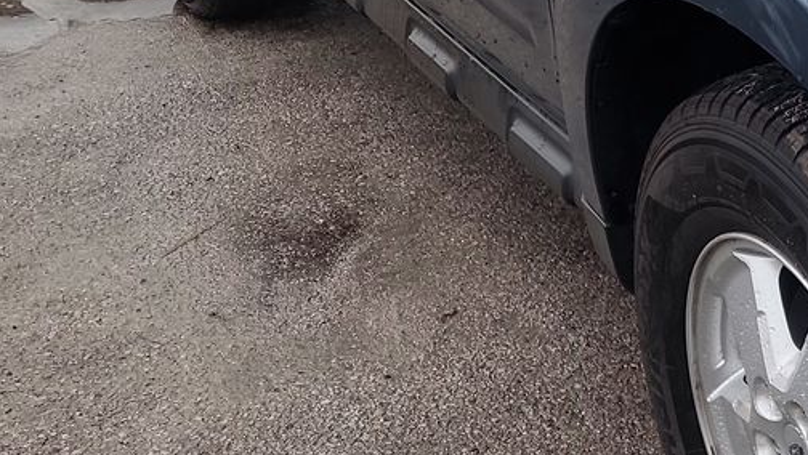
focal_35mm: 83
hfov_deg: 21.5
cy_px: -85
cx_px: 1204
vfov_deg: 14.2
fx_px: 1779
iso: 57
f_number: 1.8
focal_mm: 6.7
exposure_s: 1/59
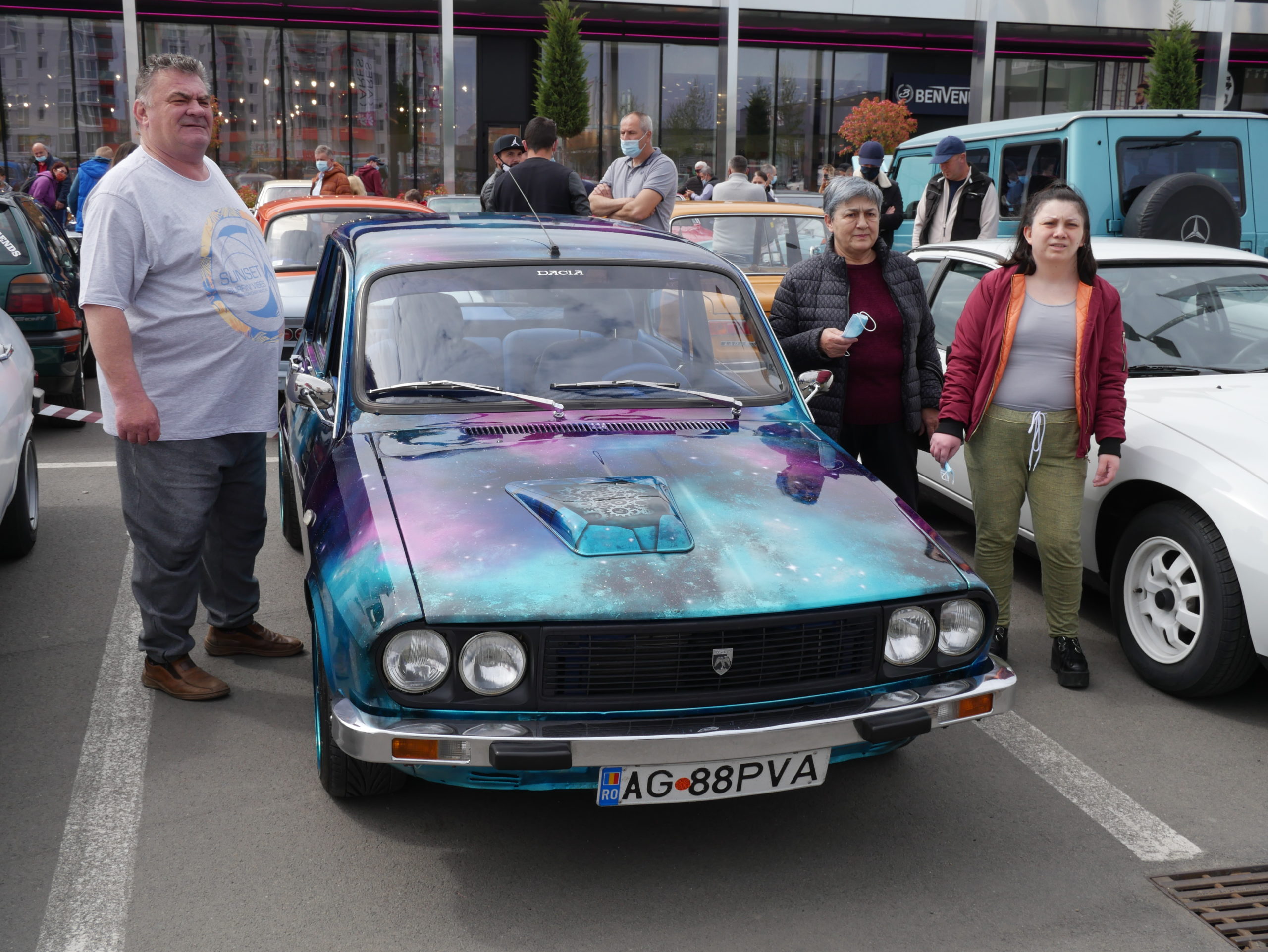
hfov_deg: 46.8
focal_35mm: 40
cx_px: 634
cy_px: 476
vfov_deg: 36.0
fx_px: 1466
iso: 200
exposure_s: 1/400
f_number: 8
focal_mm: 20
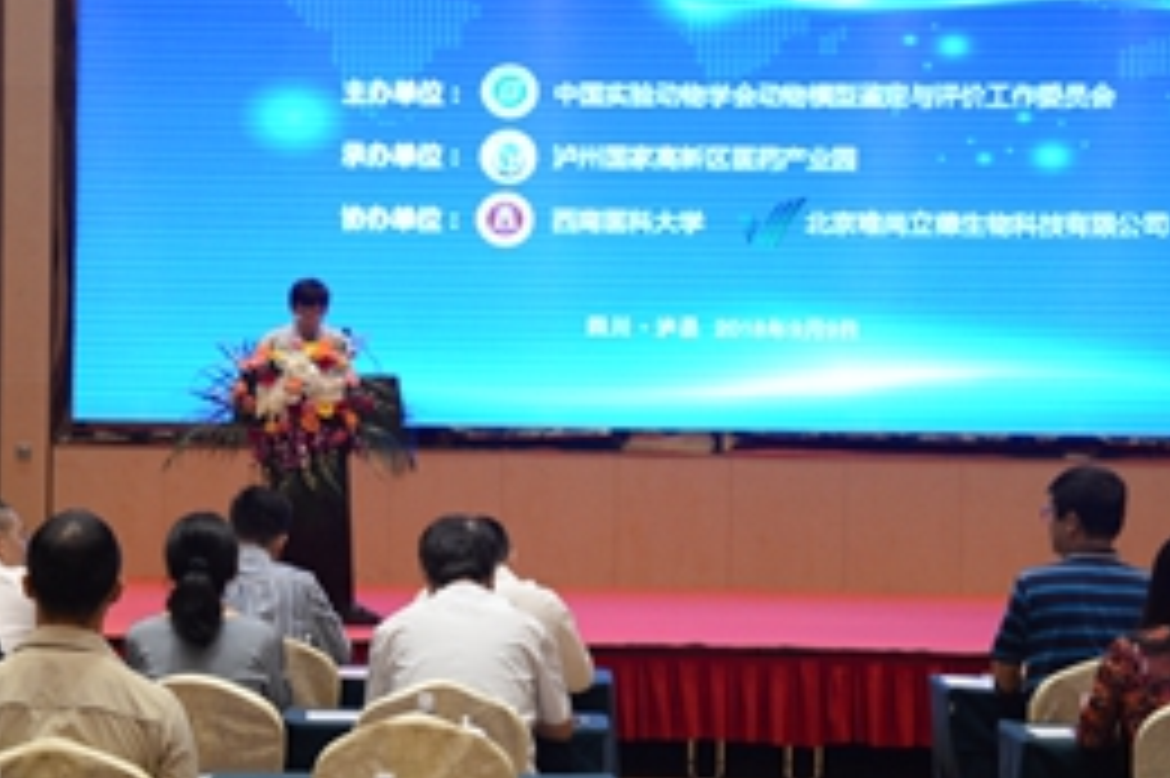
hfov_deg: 21.2
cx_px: 454
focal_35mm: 96
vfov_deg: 14.2
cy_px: 434
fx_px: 3118
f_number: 4.5
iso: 1600
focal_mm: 50
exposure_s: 1/80
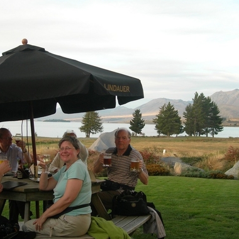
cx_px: 102
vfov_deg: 32.2
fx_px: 414
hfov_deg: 32.2
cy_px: 119
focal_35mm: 53
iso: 50
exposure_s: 1/172
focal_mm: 7.8
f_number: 2.8
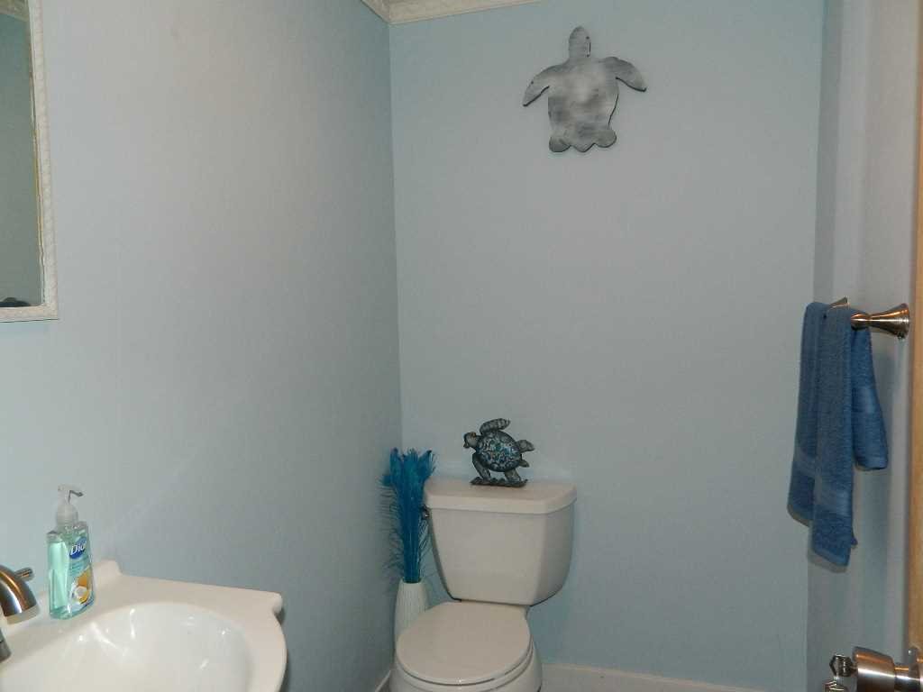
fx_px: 667
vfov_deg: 54.9
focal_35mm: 25
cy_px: 346
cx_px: 462
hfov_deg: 69.4
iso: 200
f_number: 3.1
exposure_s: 1/30
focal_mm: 4.5
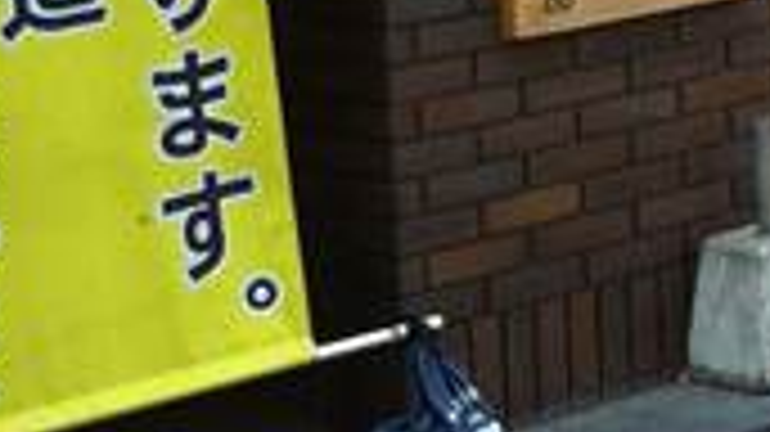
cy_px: -500
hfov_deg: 13.4
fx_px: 2918
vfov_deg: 8.0
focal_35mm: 143
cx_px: 1414
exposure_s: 1/120
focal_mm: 3.85
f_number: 2.8
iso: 80
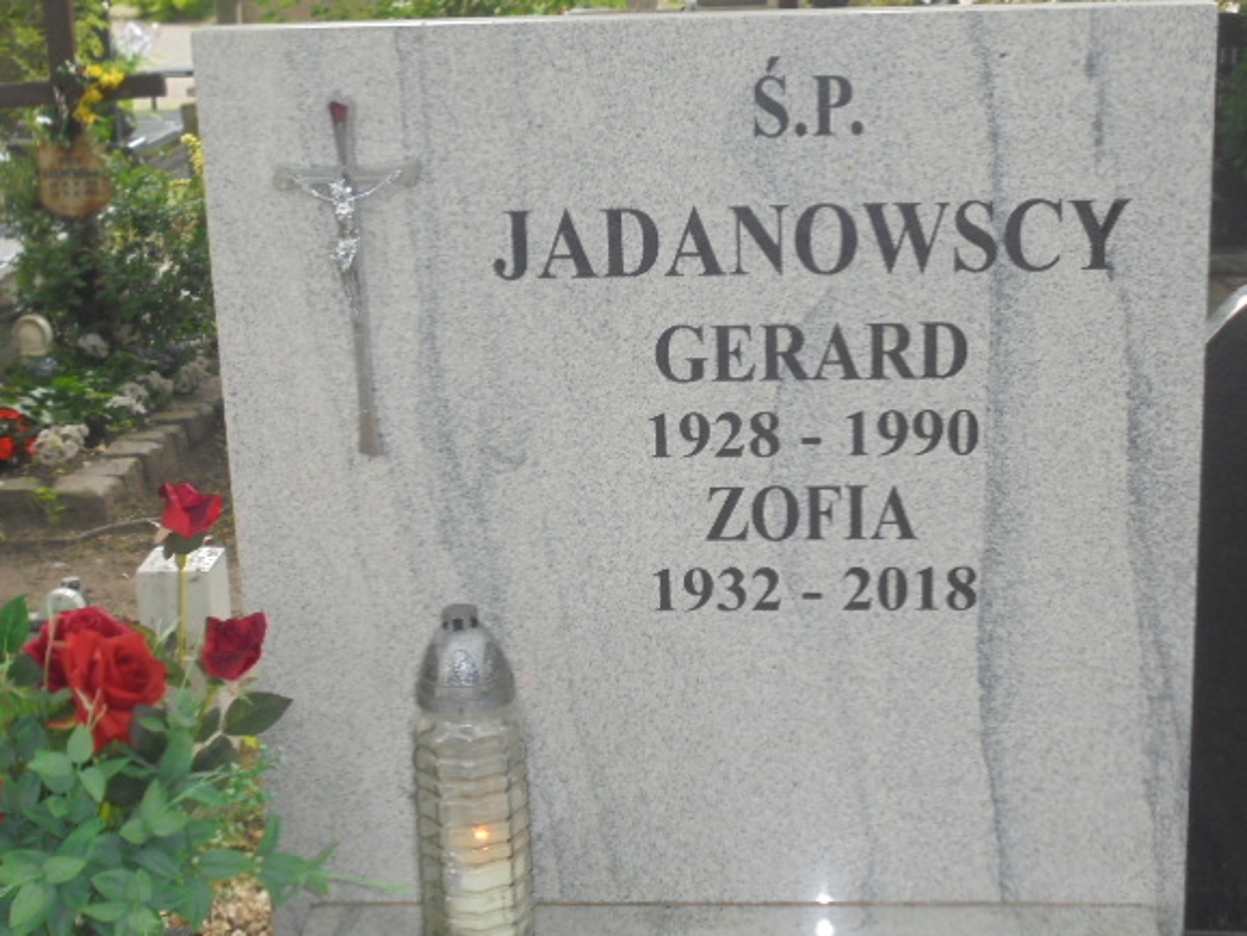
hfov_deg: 31.2
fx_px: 2234
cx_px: 641
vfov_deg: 23.7
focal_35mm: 62
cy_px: 425
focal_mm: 10.1
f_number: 5.2
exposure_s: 1/30
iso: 200
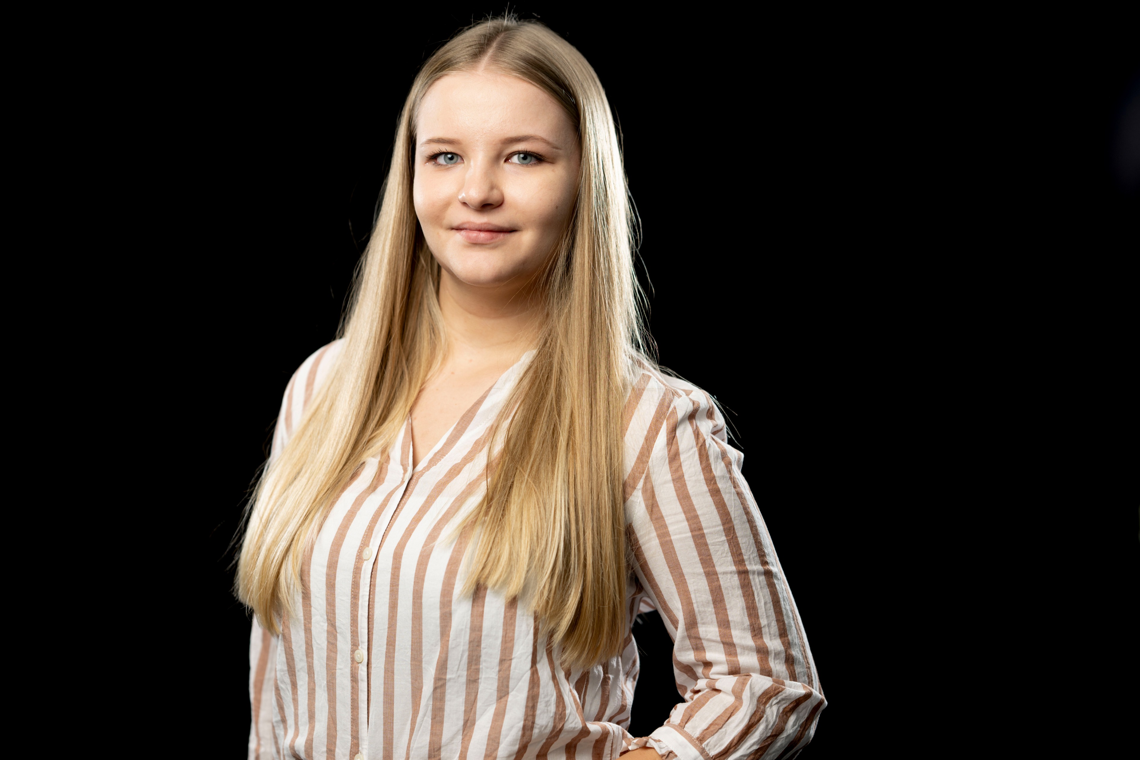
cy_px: 380
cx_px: 570
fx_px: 2691
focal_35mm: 85
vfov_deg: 16.1
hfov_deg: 23.9
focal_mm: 85
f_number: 2.5
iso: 80
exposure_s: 1/250
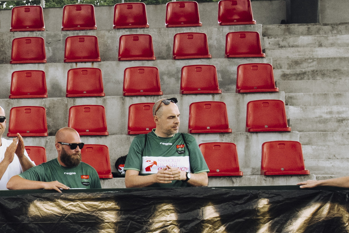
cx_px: -115
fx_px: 1542
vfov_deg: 8.6
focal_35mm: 159
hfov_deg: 12.5
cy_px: 175
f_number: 10
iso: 640
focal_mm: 40
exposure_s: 1/400
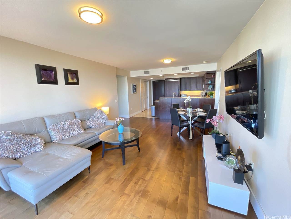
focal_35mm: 14
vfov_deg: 85.7
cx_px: 146
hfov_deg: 102.1
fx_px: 118
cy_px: 110
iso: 320
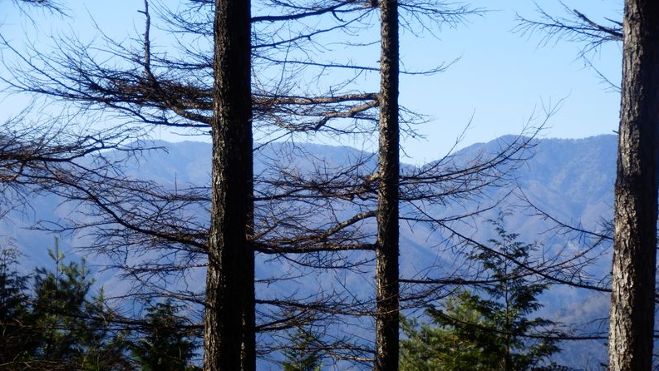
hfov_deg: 17.6
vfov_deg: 9.9
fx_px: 2132
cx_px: 331
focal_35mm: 122
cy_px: 247
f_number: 5.5
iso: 80
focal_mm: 19.6
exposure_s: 1/250
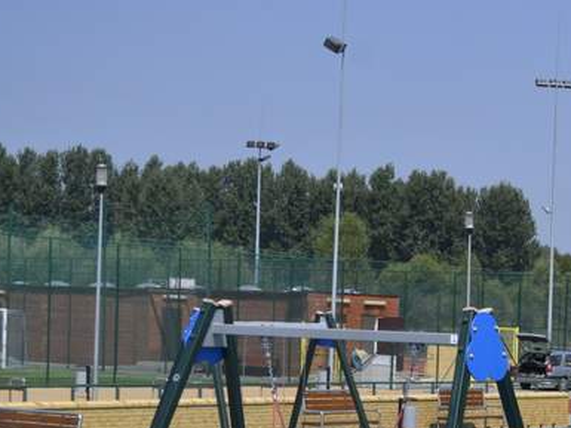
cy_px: 382
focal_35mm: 105
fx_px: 1733
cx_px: 546
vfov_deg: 14.0
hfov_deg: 18.3
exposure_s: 1/2000
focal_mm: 35
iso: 400
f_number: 7.1
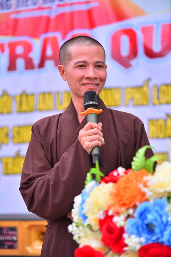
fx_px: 855
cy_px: 128
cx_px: 86
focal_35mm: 120
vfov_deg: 17.1
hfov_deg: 11.4
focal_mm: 120
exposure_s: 1/400
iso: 200
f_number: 4
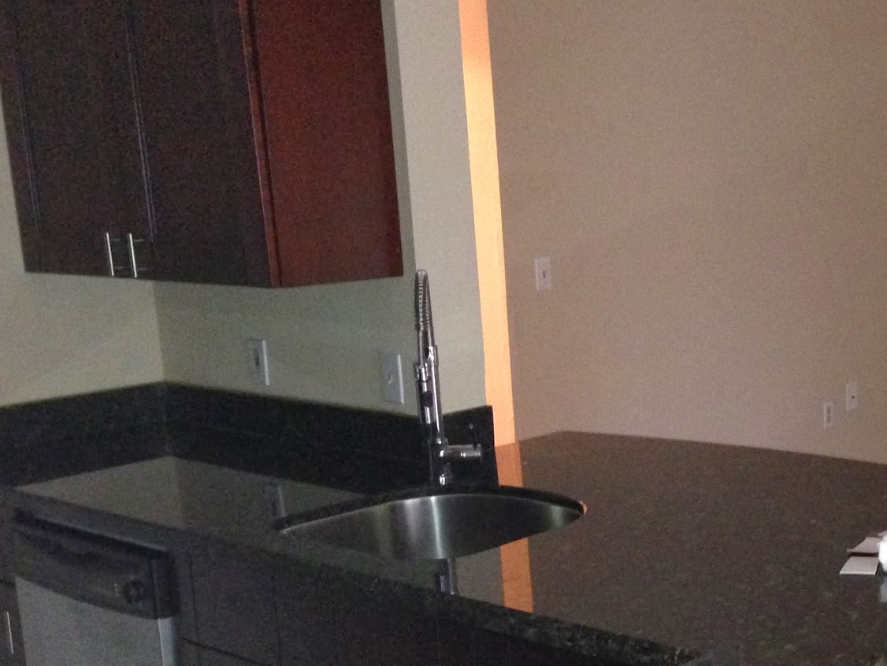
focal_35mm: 60
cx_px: 744
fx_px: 1538
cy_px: 451
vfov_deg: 24.3
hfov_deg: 31.1
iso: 400
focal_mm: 4.12
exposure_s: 1/16
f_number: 2.4
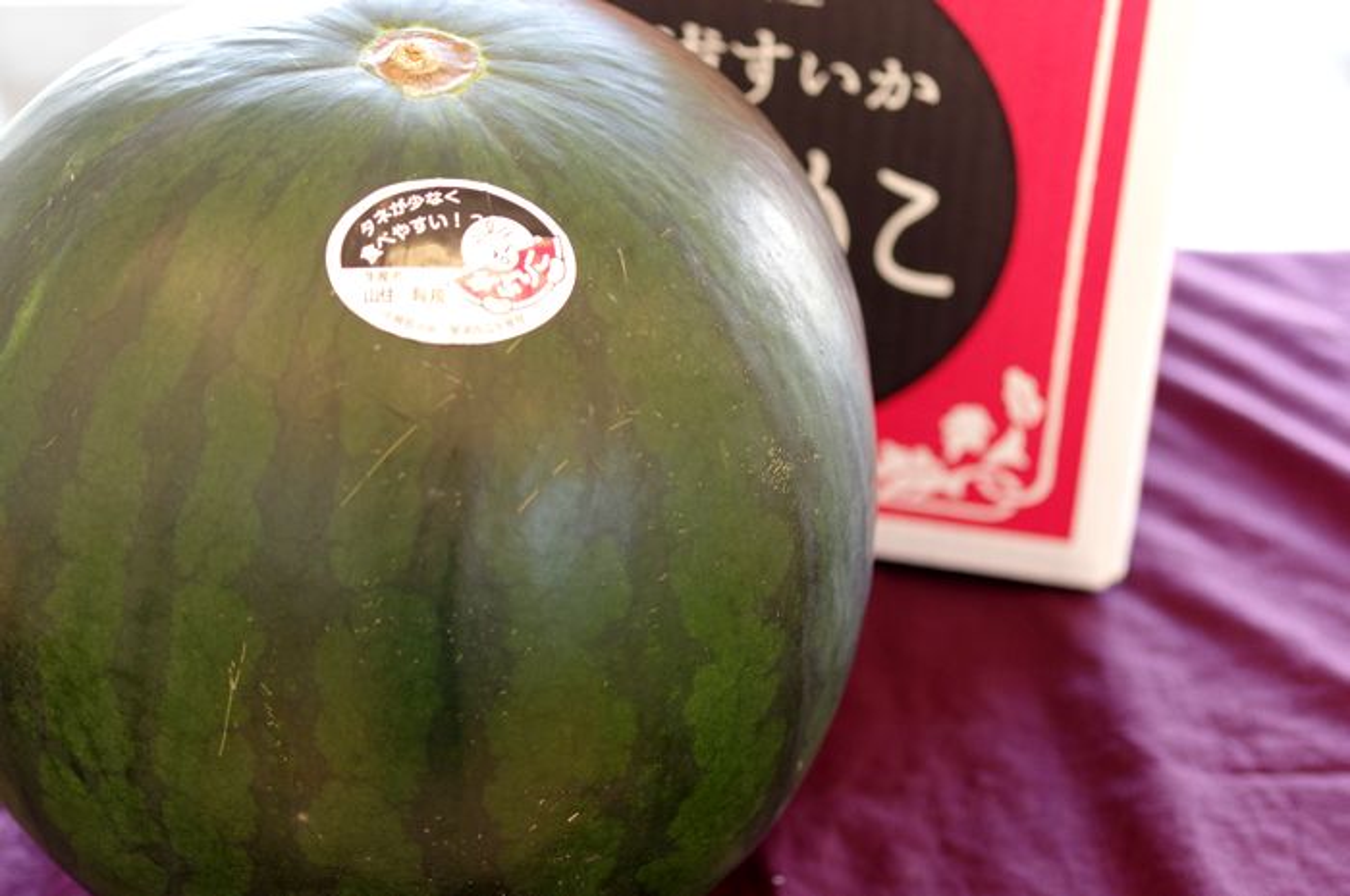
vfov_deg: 18.1
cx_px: 675
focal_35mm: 75
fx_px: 2809
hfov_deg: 27.0
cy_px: 448
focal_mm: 50
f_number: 2.8
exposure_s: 1/100
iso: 800
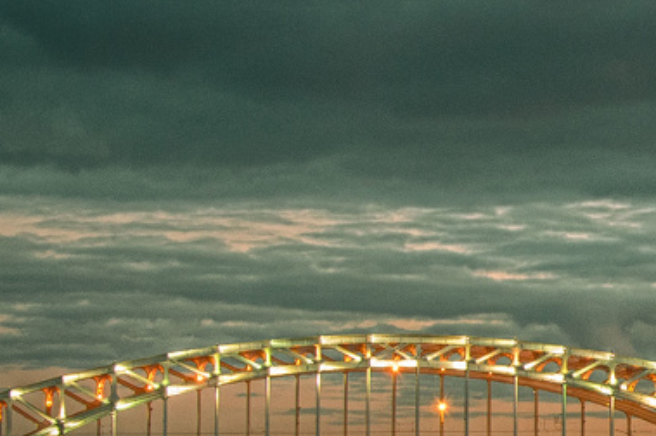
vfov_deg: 7.1
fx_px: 3529
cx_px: 957
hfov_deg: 10.3
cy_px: 346
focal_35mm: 194
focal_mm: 35
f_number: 6.3
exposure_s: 1/5
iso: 400
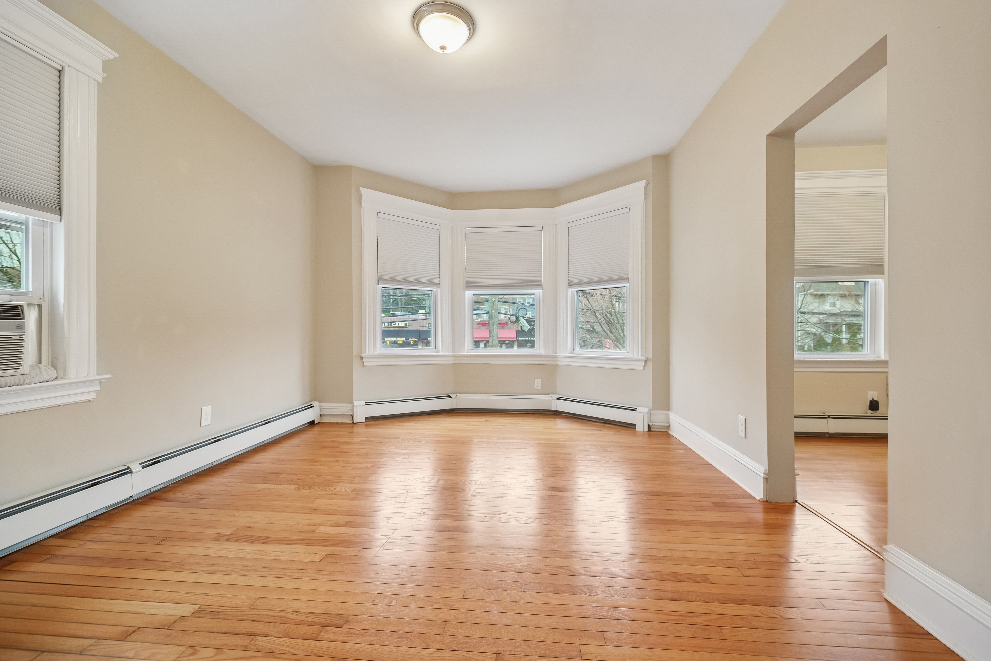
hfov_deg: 73.7
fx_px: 661
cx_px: 496
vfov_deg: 53.1
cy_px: 330
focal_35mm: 24
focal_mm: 24
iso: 2500
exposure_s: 1/40
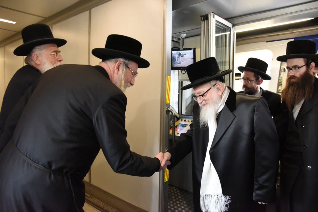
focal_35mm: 24
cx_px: 159
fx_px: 212
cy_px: 106
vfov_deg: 53.1
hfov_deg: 73.7
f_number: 6.3
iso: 6400
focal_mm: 24
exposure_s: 1/125
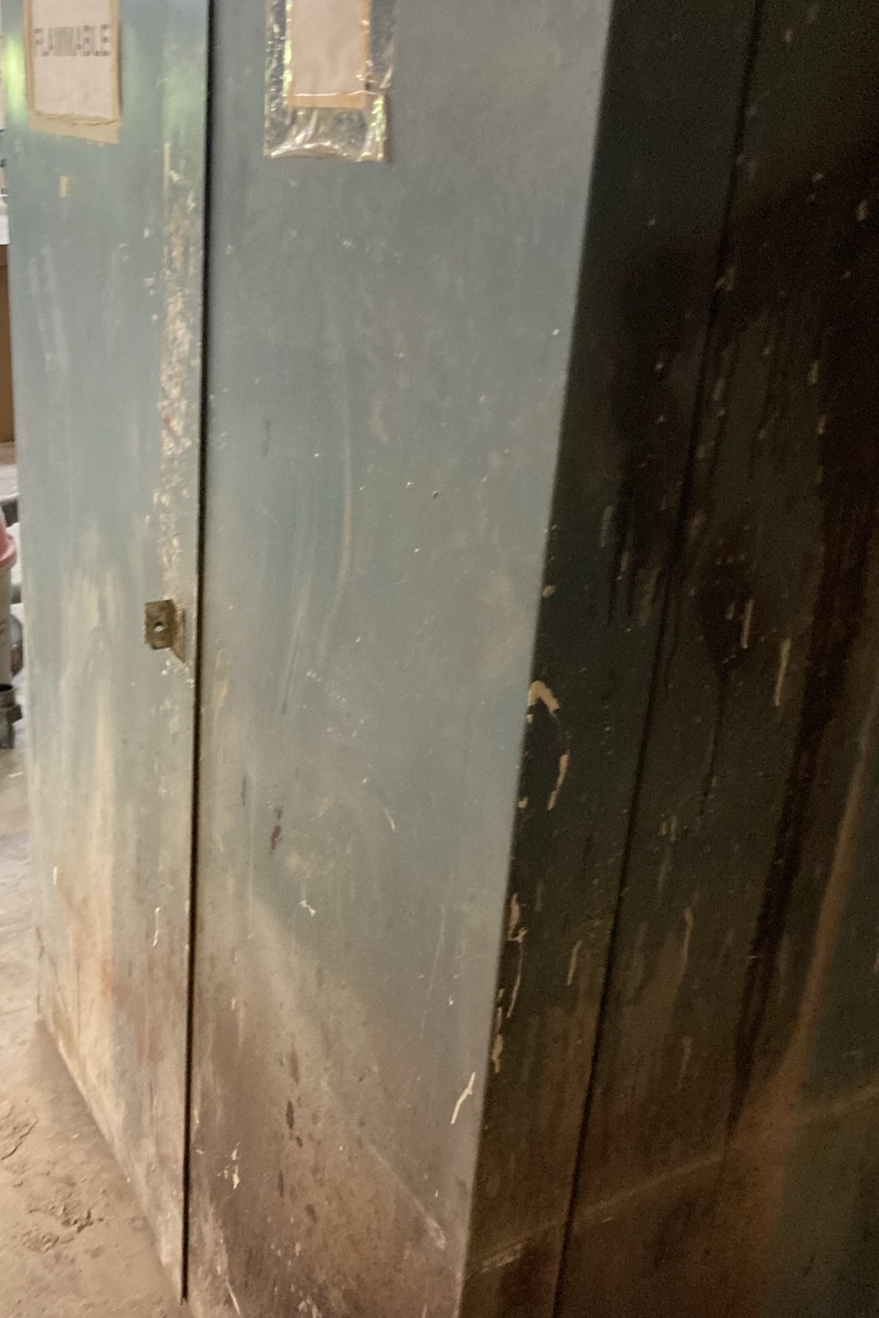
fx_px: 1355
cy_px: 649
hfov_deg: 35.8
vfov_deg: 51.9
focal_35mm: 37
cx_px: 330
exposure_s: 1/30
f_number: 1.8
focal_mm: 3.99
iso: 400
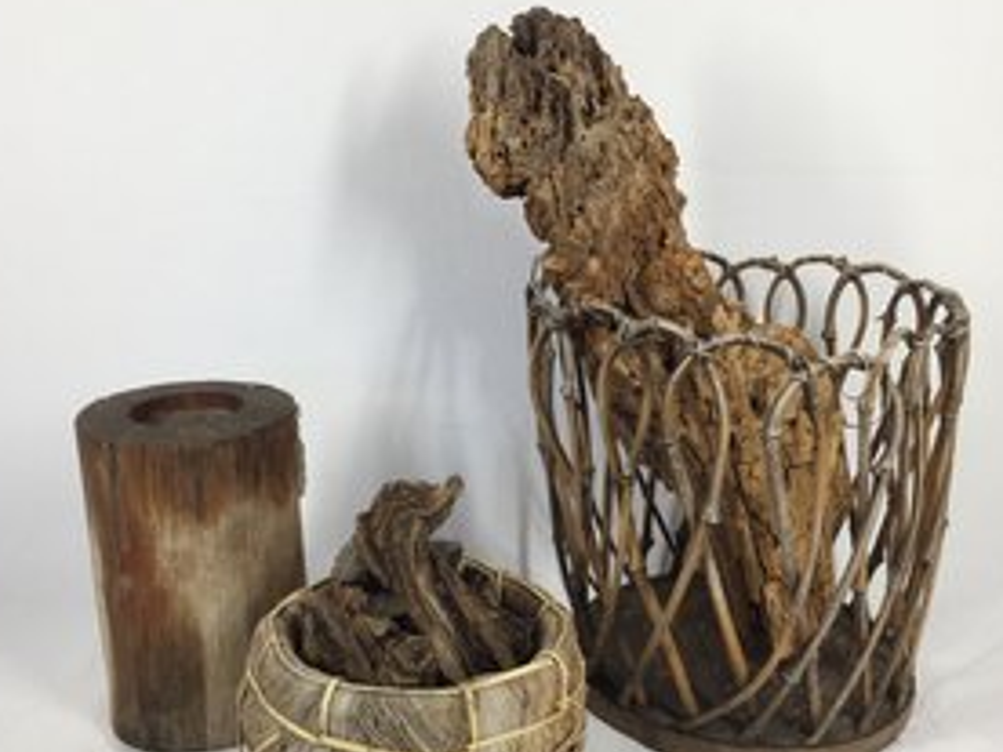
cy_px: 416
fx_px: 1043
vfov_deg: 39.6
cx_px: 511
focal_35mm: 36
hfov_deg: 51.4
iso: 50
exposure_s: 1/120
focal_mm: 4.15
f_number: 2.2
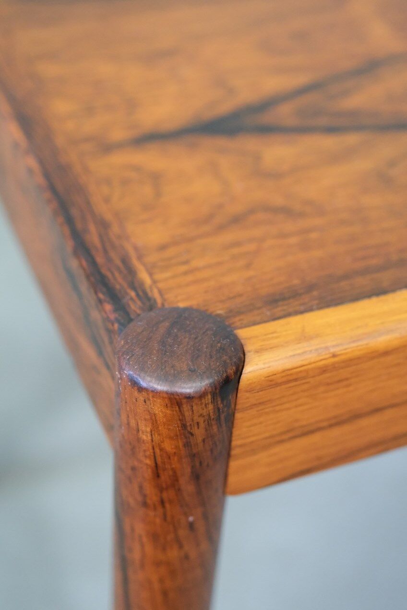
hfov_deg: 21.2
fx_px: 1085
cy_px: 305
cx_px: 204
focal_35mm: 64
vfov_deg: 31.4
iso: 5000
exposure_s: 1/60
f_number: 4
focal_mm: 42.9
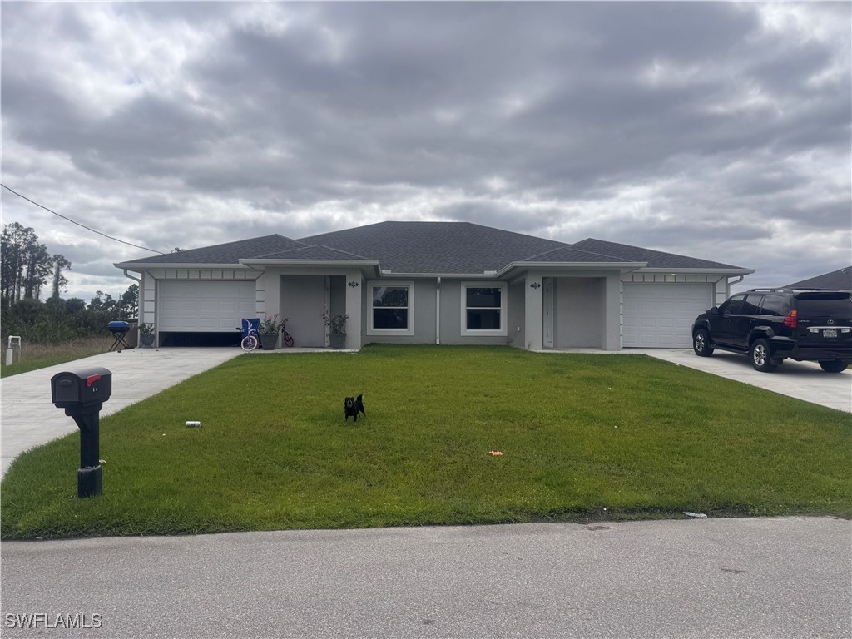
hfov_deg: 71.6
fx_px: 591
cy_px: 320
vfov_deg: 56.8
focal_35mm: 24
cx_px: 426
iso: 80
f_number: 1.78
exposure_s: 1/6410
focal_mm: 6.76
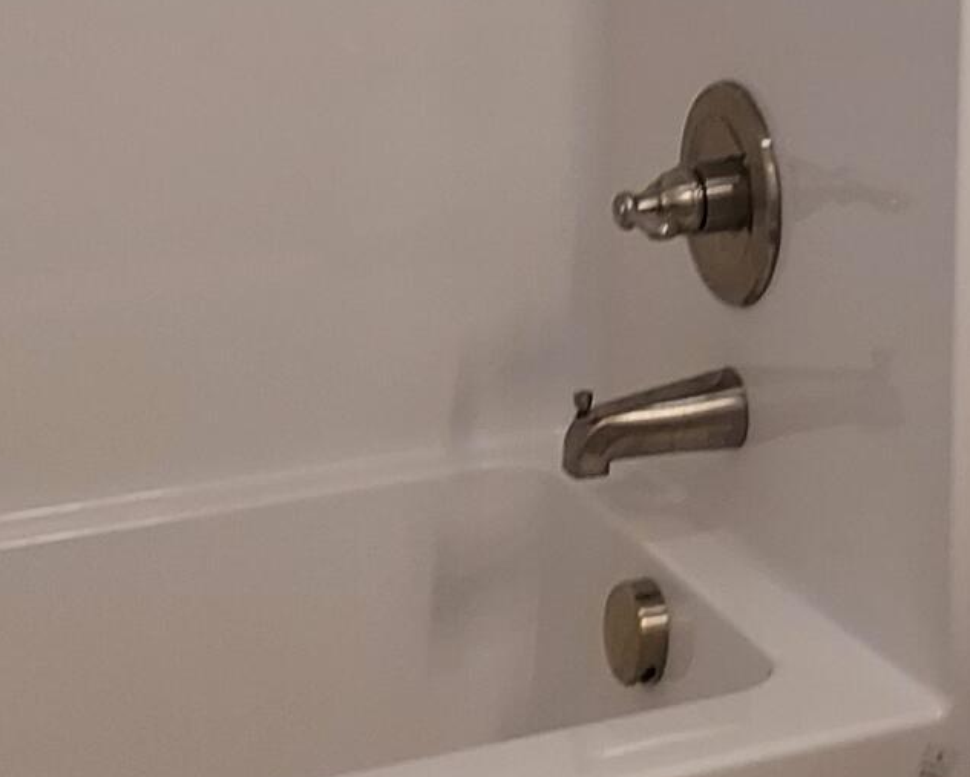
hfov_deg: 16.4
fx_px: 3188
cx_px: 1267
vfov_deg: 13.6
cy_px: -109
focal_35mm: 111
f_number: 1.8
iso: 80
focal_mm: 4.6
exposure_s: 1/60
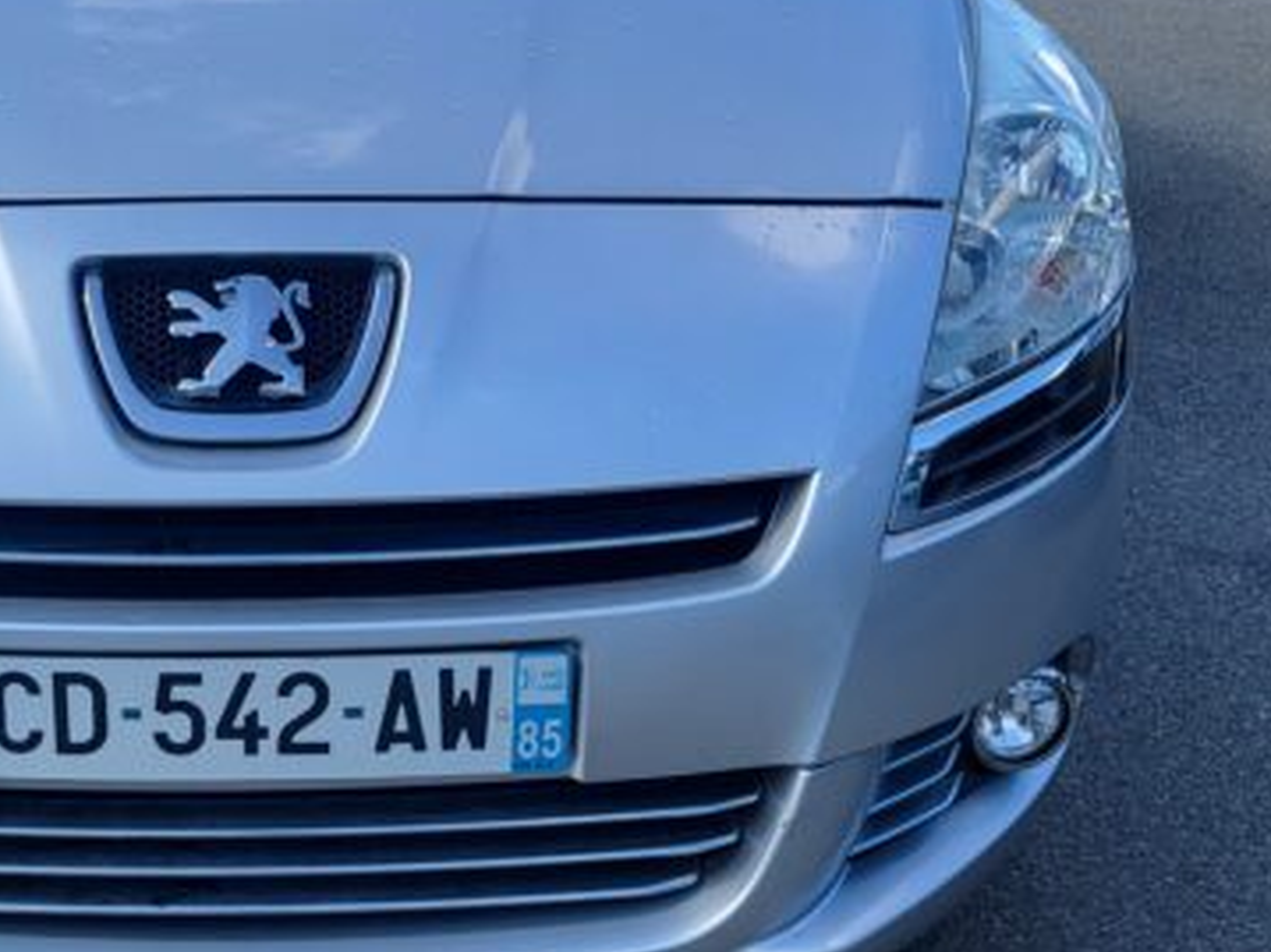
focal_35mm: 58
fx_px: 2129
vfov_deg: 25.1
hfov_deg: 32.4
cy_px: 333
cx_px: 273
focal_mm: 5.4
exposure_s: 1/777
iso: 40
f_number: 1.8
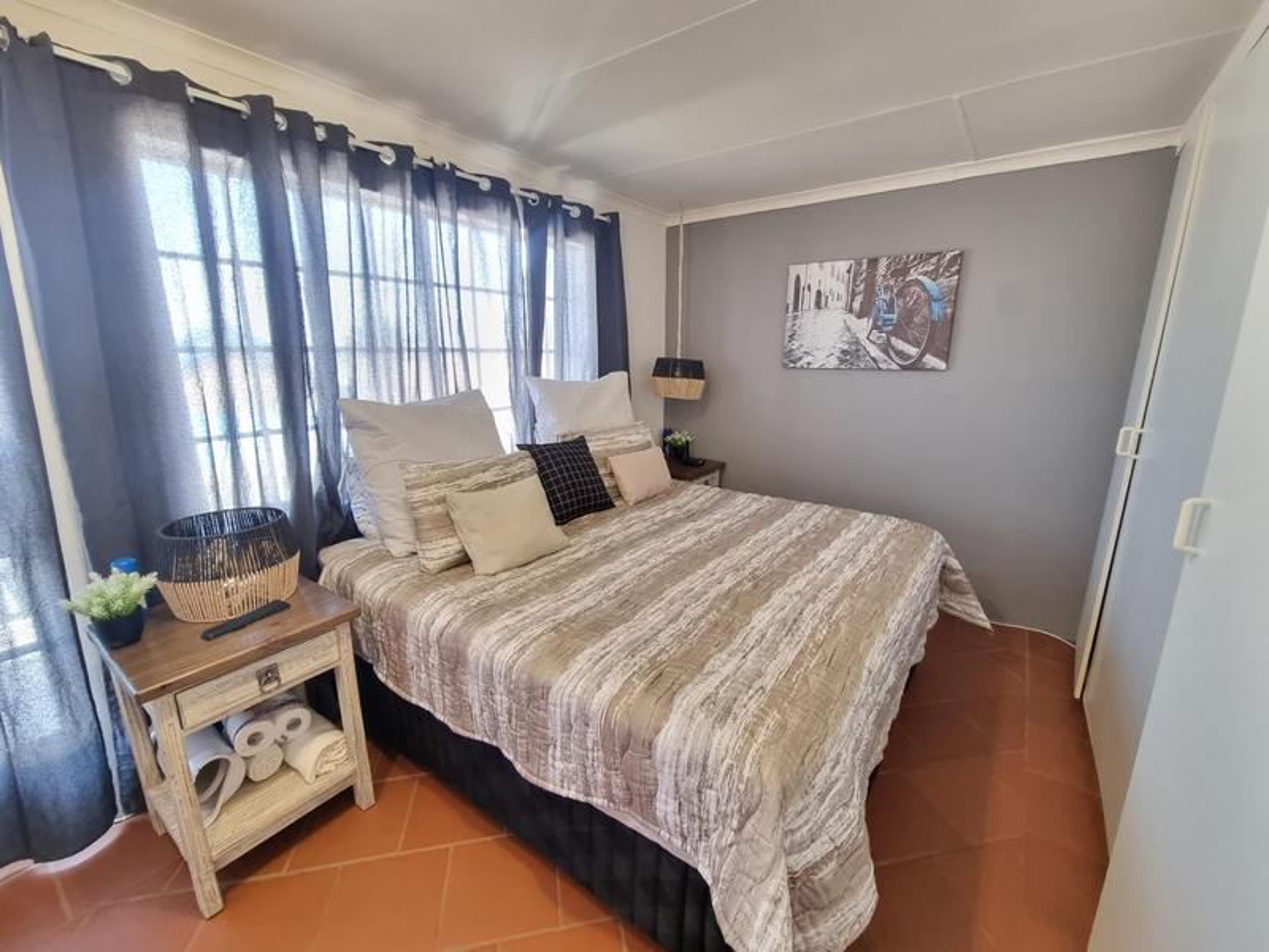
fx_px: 477
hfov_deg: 106.2
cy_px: 476
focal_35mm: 13
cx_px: 634
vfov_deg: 89.9
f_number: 2.2
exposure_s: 1/25
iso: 800
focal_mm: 2.2
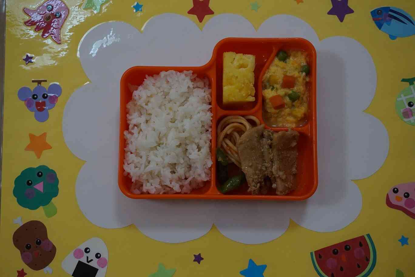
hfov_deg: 41.1
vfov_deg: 28.1
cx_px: 208
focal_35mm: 48
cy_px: 138
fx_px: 553
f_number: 5
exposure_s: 1/160
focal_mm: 32
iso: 800
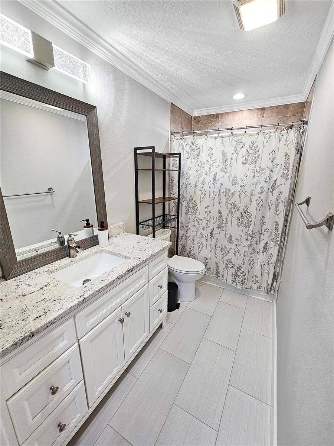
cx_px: 167
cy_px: 223
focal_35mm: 13
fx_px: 167
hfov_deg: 89.9
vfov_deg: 106.2
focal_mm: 2.2
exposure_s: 1/60.2
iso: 125
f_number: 2.2
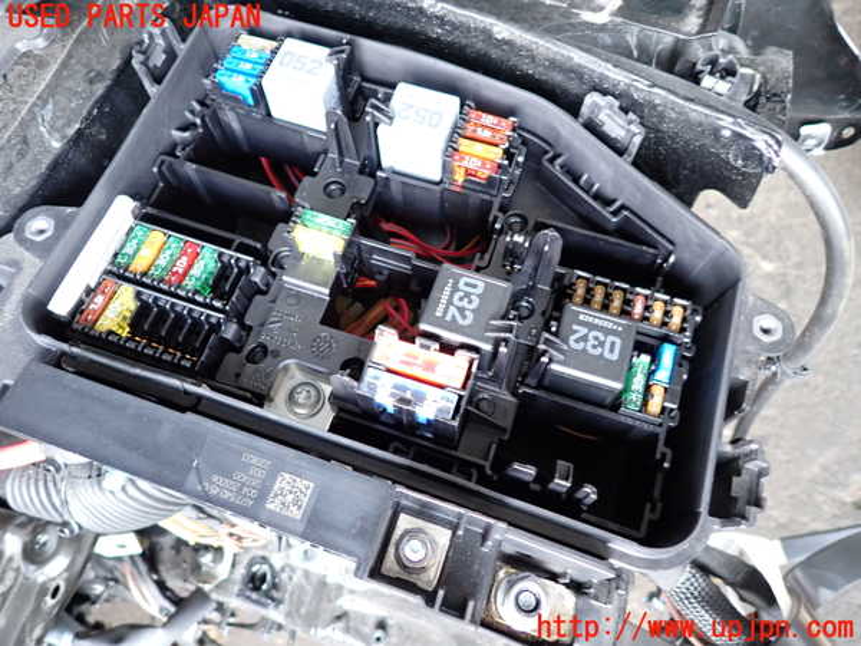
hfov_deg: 69.4
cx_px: 430
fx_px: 622
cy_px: 323
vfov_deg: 54.9
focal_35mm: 25
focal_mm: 4.5
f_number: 2
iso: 250
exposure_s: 1/30
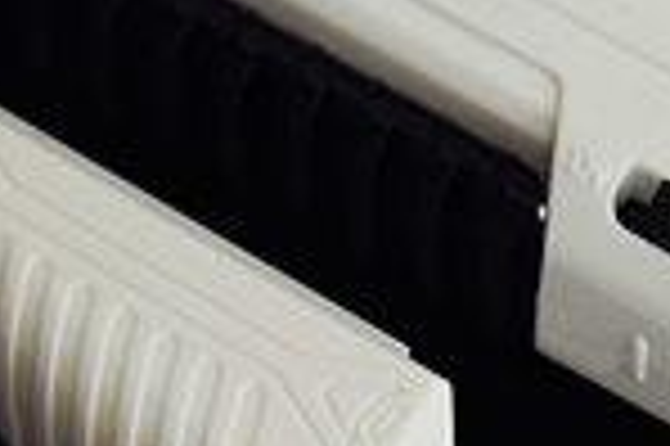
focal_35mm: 443
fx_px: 8230
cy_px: 619
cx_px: 1219
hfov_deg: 4.6
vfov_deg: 3.1
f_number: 5.6
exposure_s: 1/20
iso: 100
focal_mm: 55
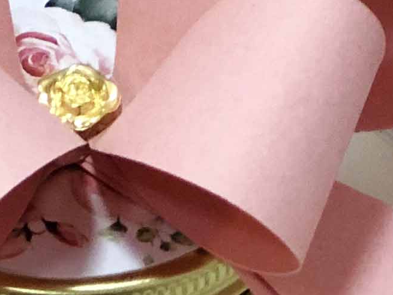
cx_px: -2
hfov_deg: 5.6
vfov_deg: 4.2
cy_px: -228
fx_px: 3984
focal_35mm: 351
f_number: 2.8
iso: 40
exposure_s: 1/30
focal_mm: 6.6
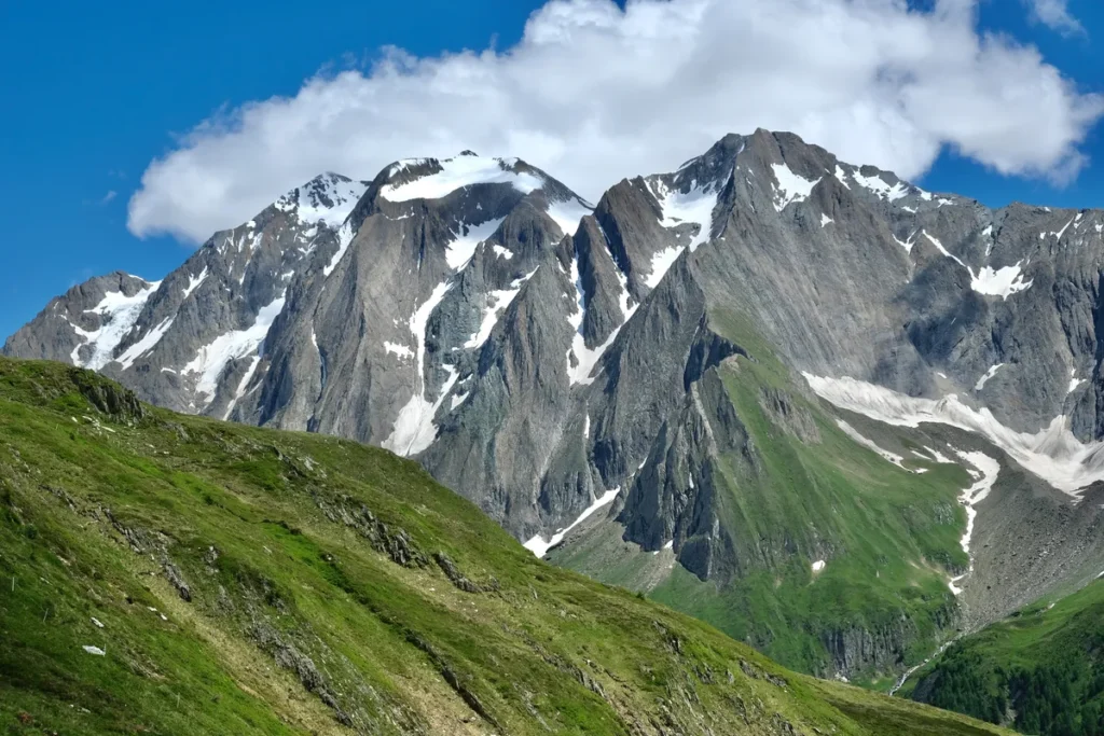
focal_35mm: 54
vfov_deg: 25.1
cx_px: 552
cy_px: 368
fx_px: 1656
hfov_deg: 36.9
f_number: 6.4
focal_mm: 35.8
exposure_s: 1/2000
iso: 400
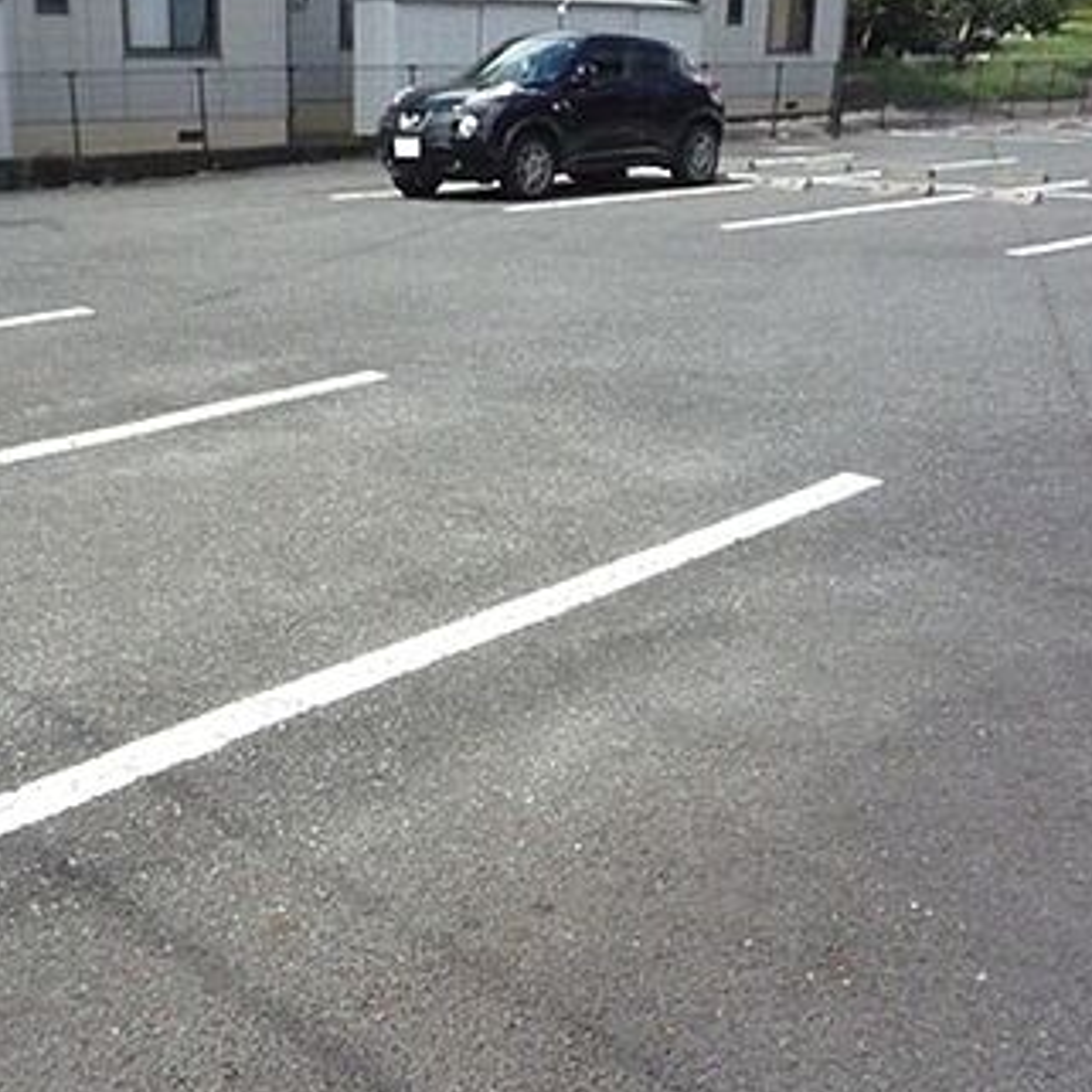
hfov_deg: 38.1
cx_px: 395
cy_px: 694
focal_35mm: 44
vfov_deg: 38.1
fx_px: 1570
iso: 800
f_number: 8
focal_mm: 4.4
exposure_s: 1/800
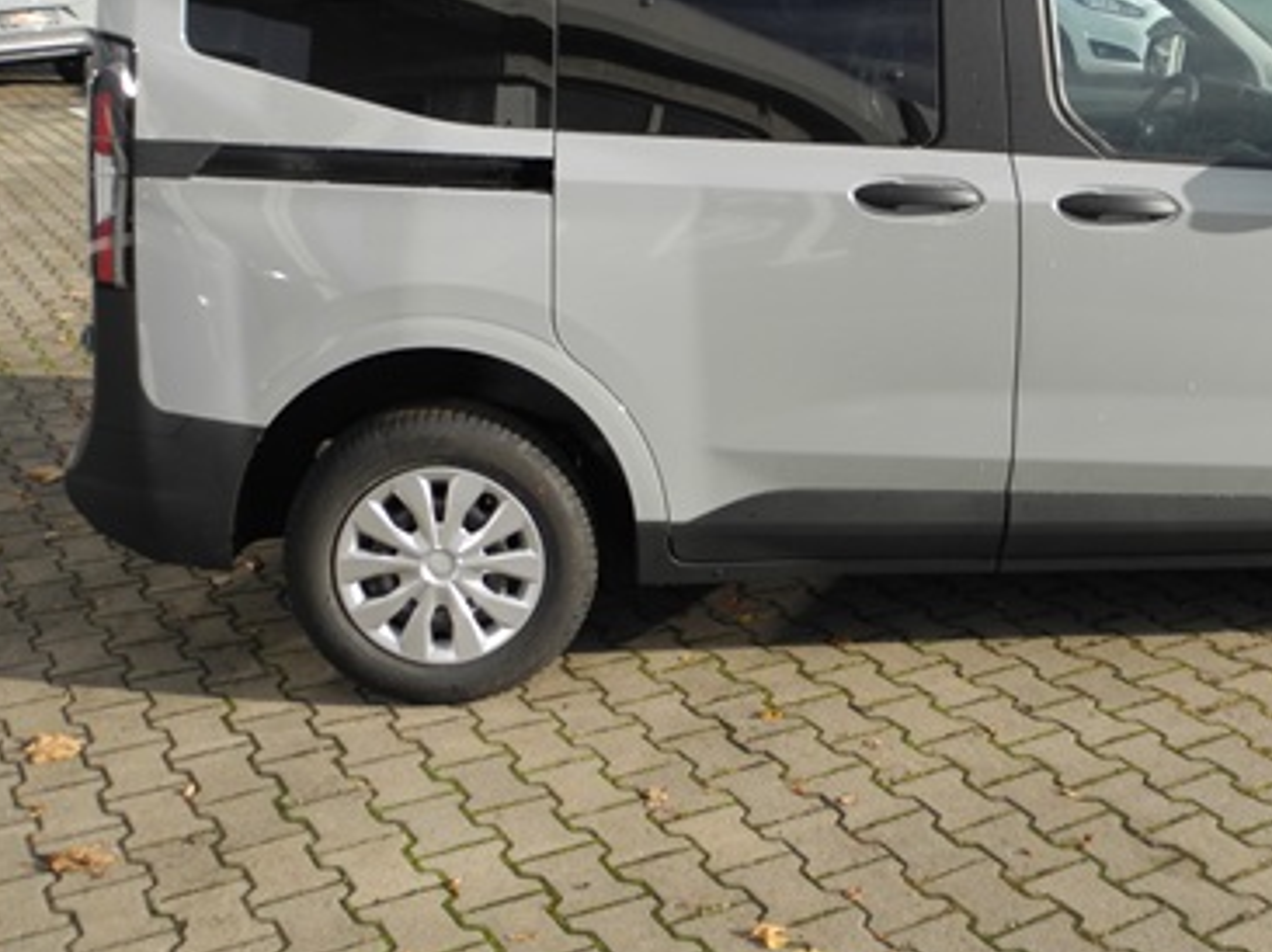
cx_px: 904
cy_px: 268
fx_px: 1799
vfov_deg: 29.3
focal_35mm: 49
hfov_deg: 38.2
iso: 100
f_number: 3.2
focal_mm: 6
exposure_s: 1/800
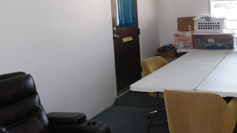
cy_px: 38
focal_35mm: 43
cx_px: 178
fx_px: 270
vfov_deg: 27.4
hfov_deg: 45.7
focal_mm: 4
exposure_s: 1/30
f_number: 3
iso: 125
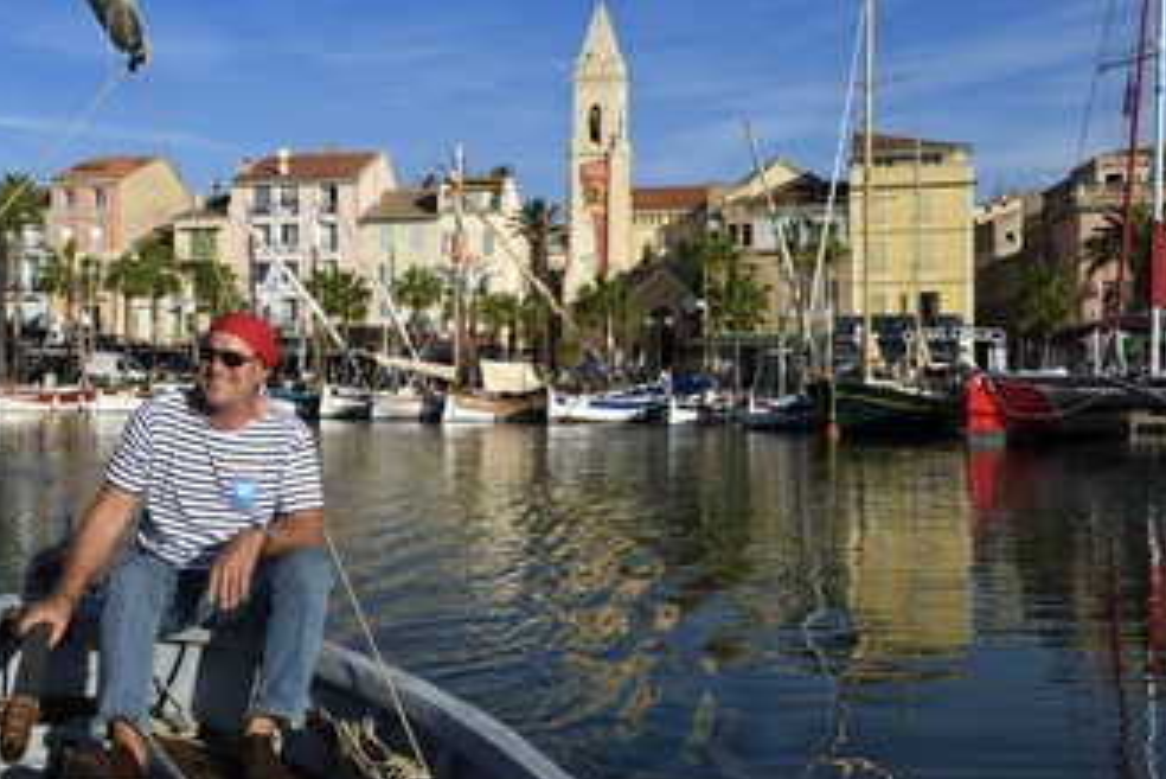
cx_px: 501
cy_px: 381
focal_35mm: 41
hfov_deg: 47.3
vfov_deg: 32.7
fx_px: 1328
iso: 200
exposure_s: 1/200
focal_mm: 32
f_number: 16
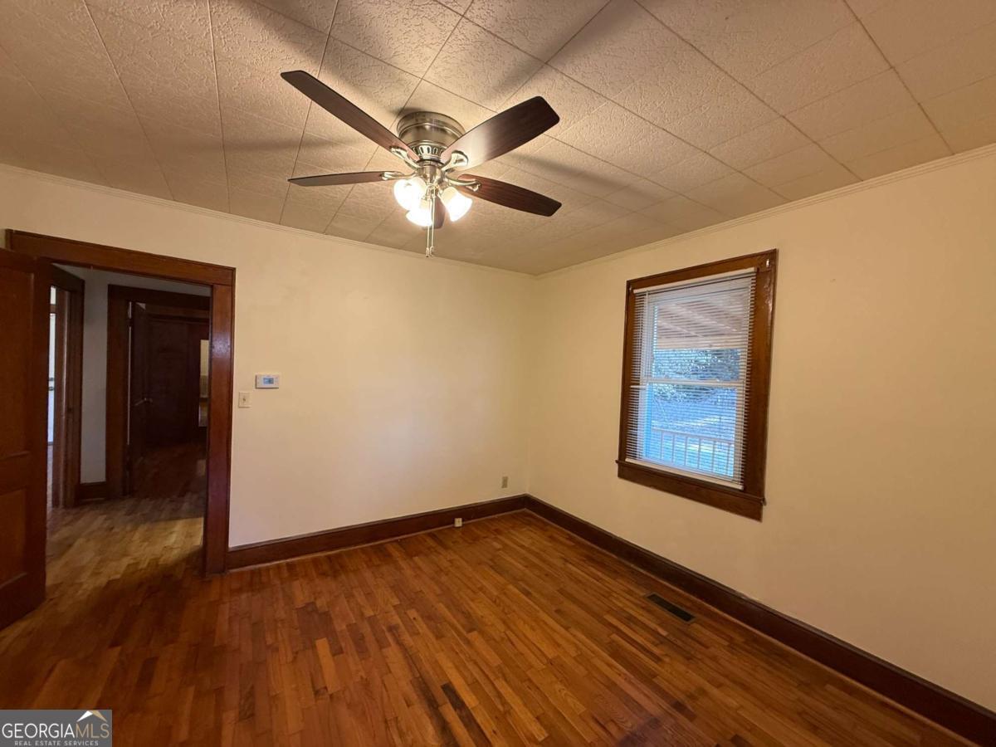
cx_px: 498
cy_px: 374
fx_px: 403
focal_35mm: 14
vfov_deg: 85.7
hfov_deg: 102.1
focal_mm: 2.22
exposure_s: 1/60
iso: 200
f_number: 2.2
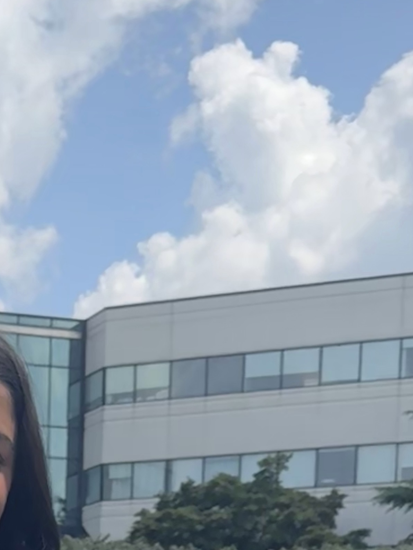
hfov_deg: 16.7
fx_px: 1368
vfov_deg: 19.3
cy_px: 871
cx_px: -39
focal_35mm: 86
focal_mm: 6.76
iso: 80
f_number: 1.78
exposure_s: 1/3802
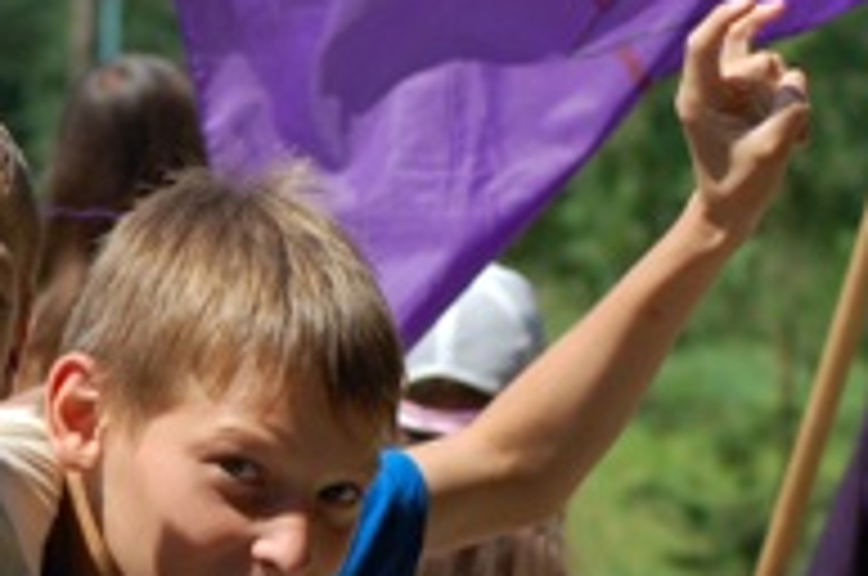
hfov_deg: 8.2
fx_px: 6018
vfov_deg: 5.5
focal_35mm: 250
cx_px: 18
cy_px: 358
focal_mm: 70
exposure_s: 1/1250
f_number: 5.6
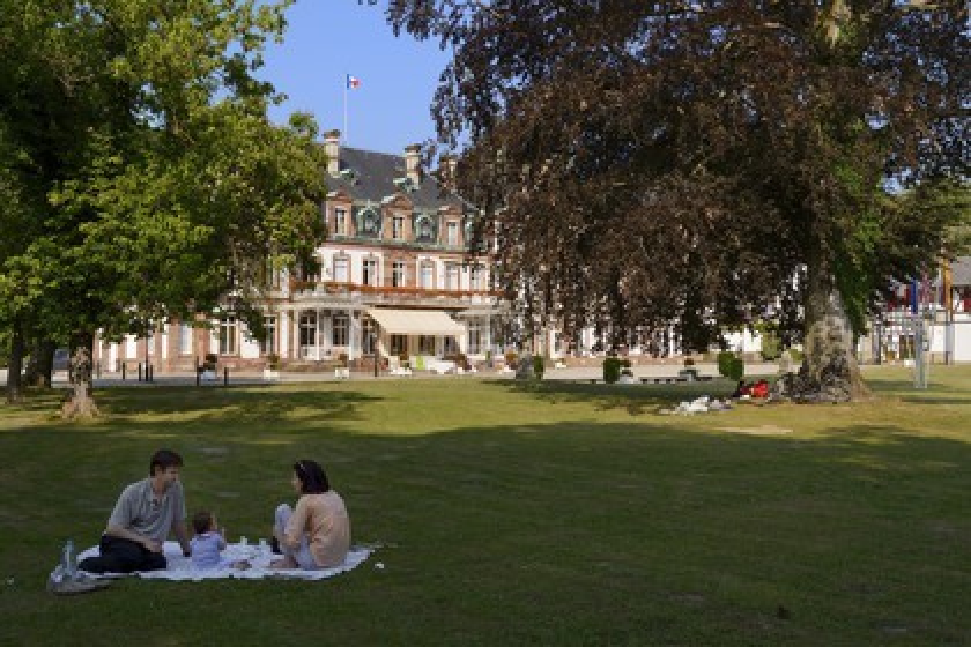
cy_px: 324
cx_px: 486
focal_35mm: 40
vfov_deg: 33.4
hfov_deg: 48.5
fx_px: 1079
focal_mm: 40
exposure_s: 1/250
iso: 200
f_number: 11
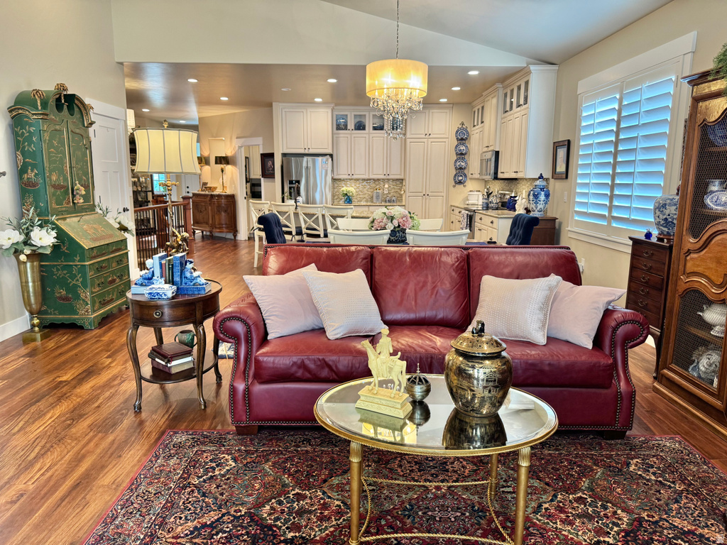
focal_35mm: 24
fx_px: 504
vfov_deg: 56.8
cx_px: 364
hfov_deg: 71.6
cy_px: 272
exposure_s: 1/60
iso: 125
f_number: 1.78
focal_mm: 6.76
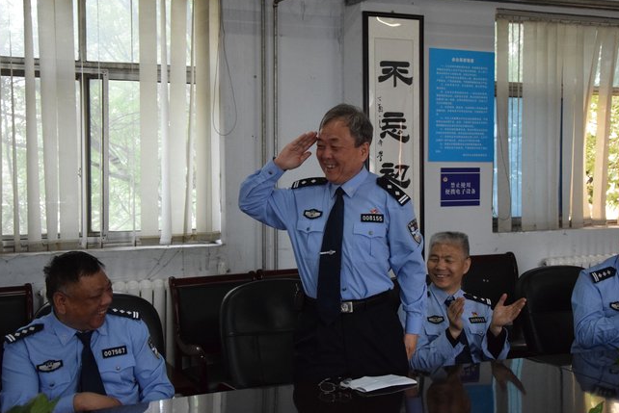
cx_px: 350
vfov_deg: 27.5
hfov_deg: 40.2
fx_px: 843
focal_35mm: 49
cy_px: 184
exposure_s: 1/500
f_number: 4
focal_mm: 28
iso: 3200
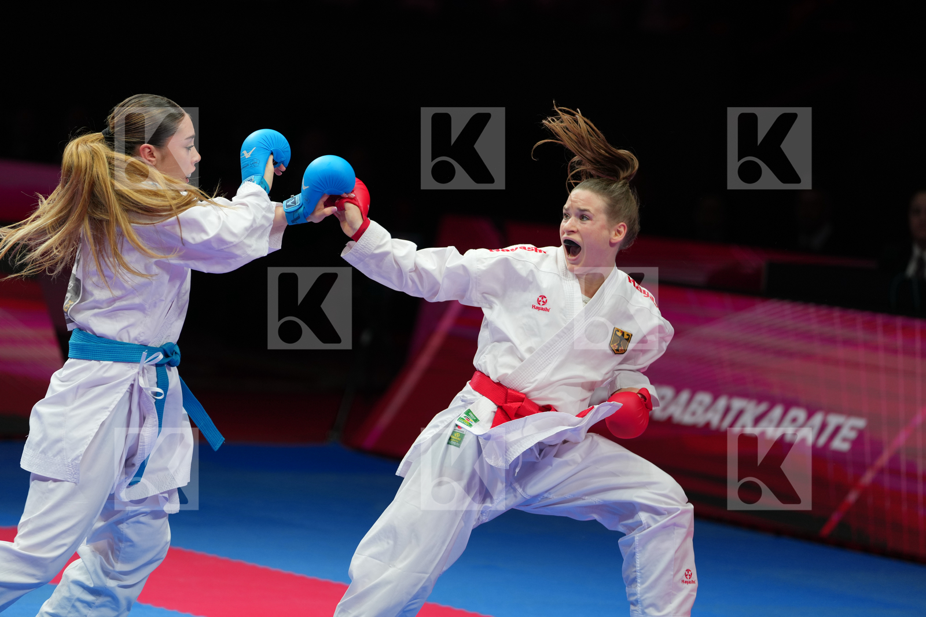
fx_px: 5143
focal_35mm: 200
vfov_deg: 6.9
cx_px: 463
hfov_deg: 10.3
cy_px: 308
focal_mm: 200
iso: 640
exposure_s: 1/1000
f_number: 2.8
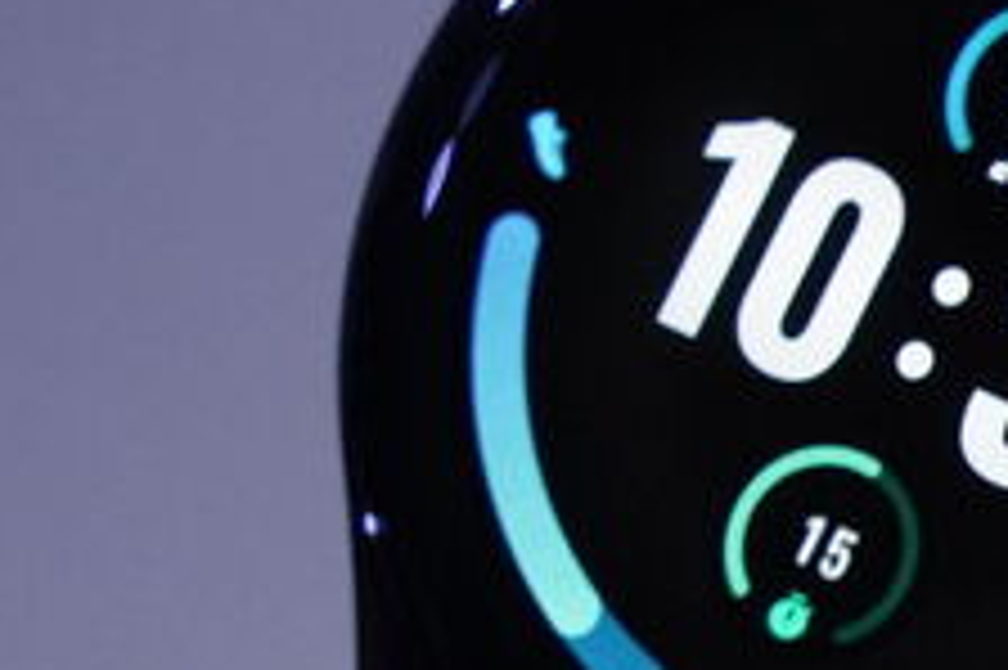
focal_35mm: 300
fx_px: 8394
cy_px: 477
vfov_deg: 4.6
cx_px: 990
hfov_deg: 6.8
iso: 6400
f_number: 8
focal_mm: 70
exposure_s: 1/160
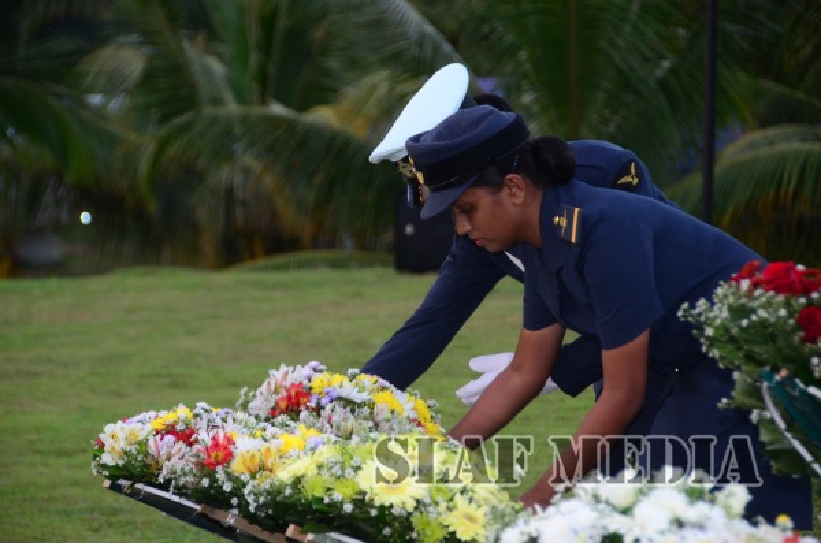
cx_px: 410
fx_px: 4437
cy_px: 272
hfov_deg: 10.6
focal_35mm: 195
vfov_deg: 7.0
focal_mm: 130
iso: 400
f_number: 5.6
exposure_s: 1/60
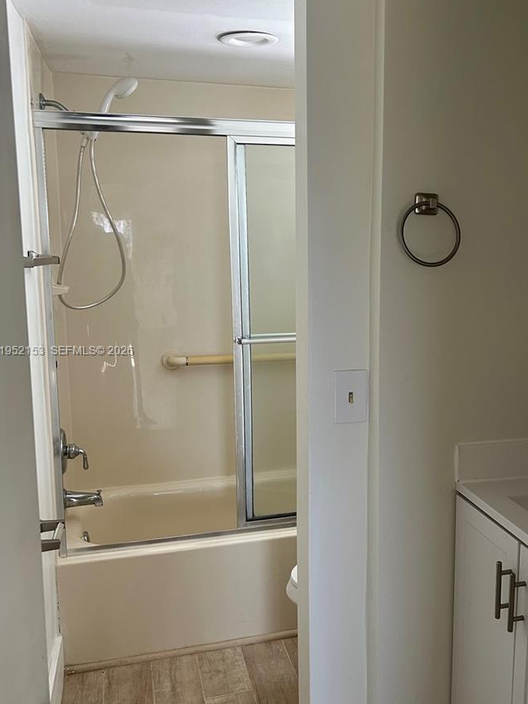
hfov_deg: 39.2
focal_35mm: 36
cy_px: 352
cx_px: 348
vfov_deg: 51.4
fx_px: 732
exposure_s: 1/100
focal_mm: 5.7
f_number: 1.5
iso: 125
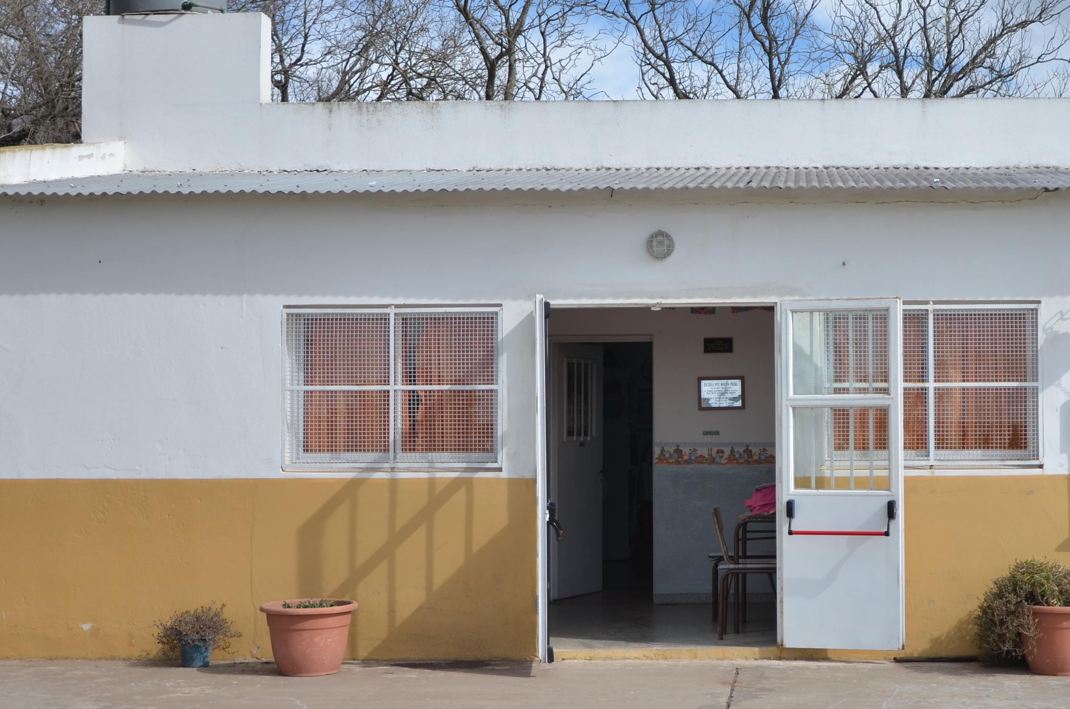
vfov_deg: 24.1
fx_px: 1661
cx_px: 795
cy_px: 380
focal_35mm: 56
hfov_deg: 35.0
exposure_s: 1/1000
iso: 100
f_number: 3.8
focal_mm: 22
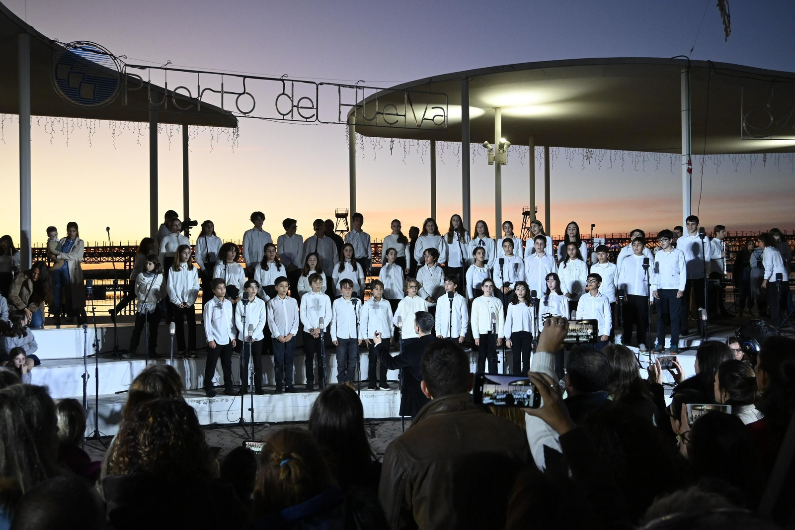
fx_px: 745
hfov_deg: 56.2
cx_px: 398
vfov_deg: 39.1
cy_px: 265
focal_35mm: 34
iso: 2500
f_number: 5
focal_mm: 22.5
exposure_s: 1/250
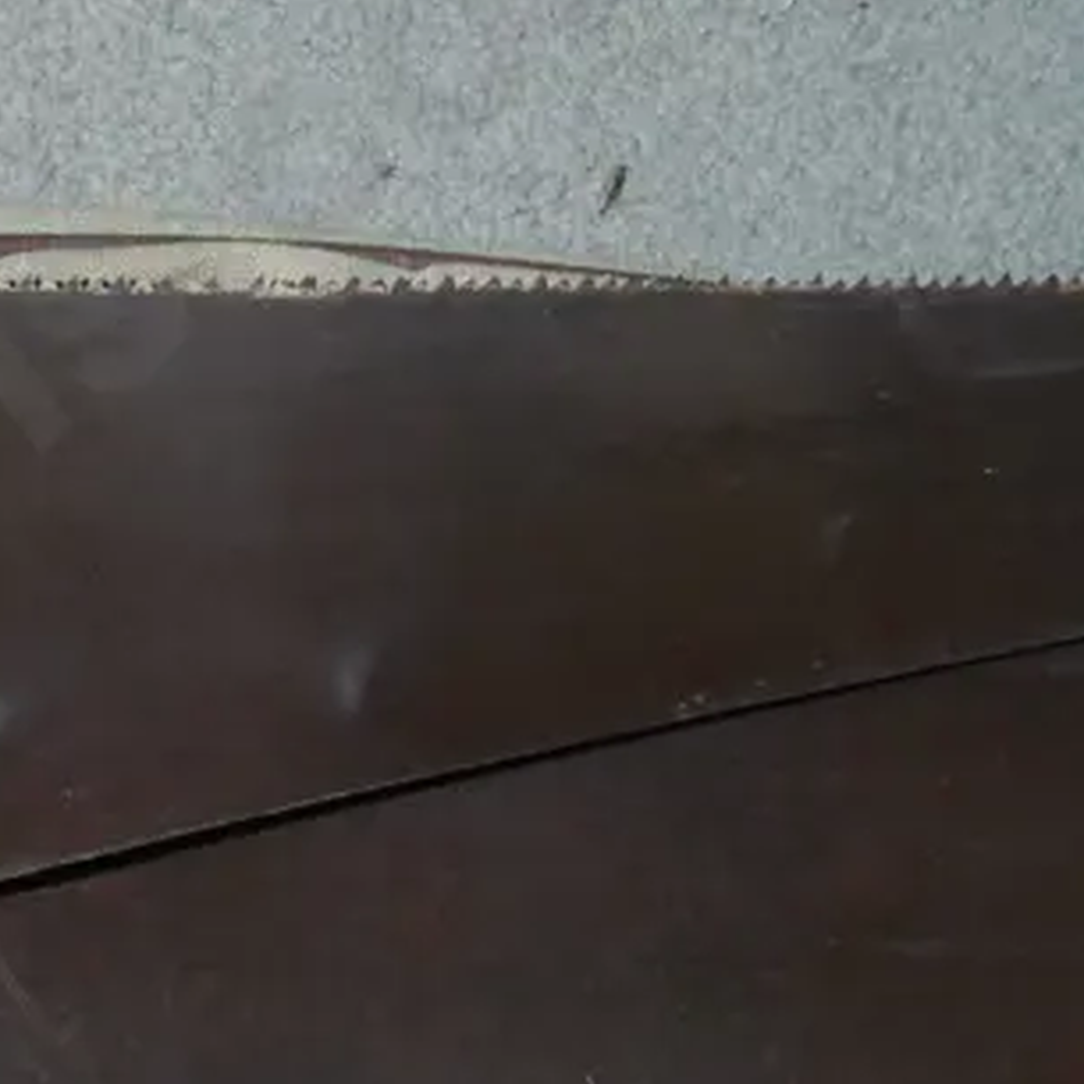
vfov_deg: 9.5
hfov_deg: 9.2
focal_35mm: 184
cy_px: 837
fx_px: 6519
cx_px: -608
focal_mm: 31
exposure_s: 1/80
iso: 1250
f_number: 5.4
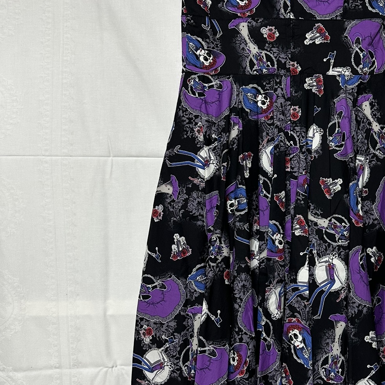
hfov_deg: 37.4
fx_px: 554
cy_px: 175
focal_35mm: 44
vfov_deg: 38.3
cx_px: 289
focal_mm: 6.86
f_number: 1.78
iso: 160
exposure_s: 1/50
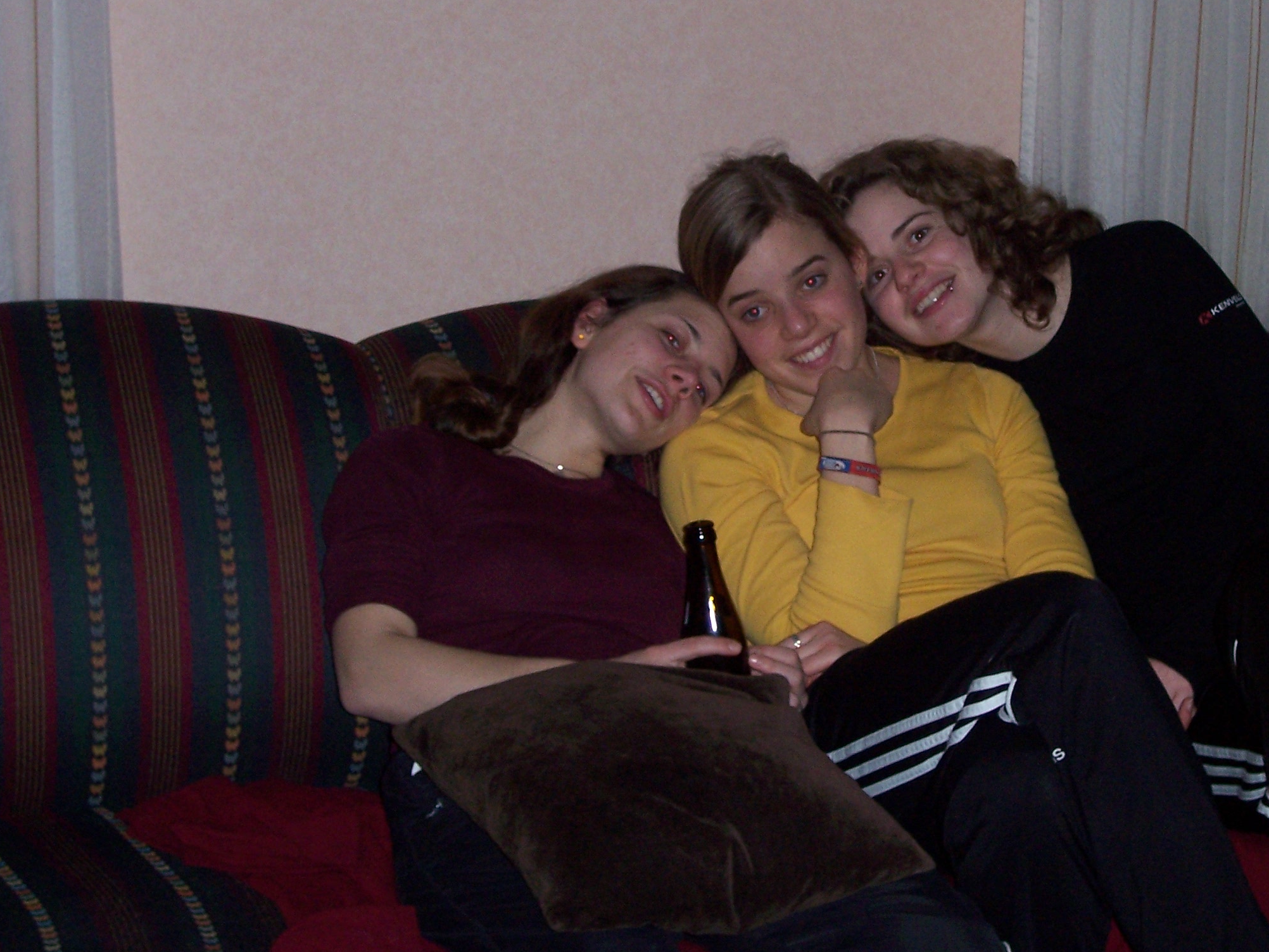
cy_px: 364
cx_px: 808
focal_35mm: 90
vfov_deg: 16.4
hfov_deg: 21.7
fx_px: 3299
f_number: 3.8
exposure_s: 1/100
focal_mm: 12
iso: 160
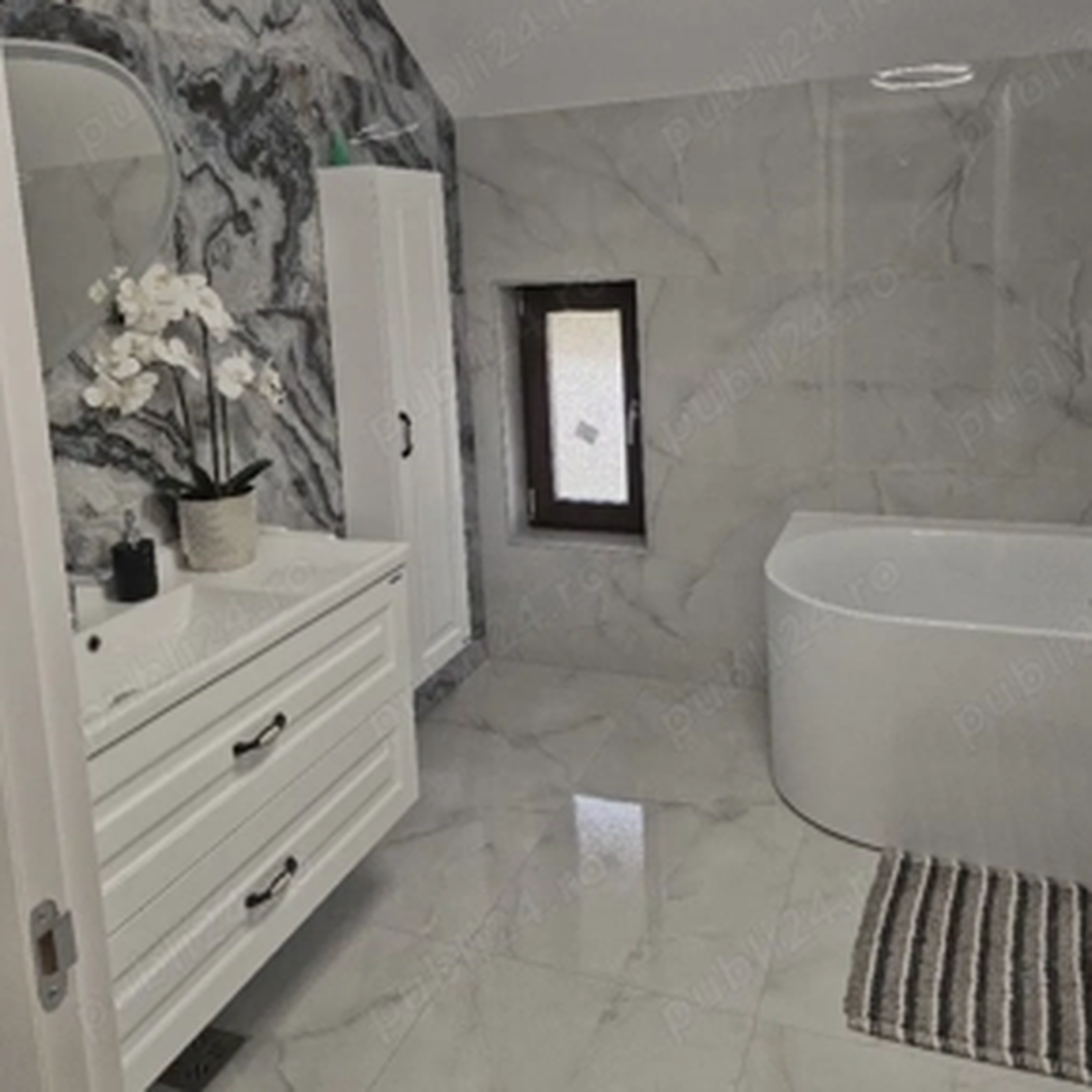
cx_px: 561
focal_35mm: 28
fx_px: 999
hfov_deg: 57.3
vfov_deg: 56.5
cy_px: 399
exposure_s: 1/182
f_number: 1.8
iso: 125
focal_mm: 5.4
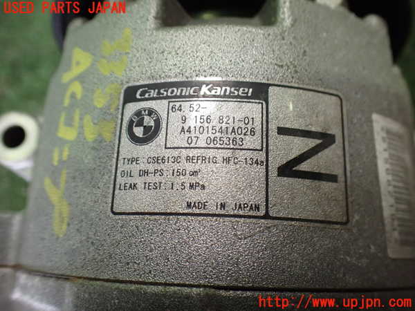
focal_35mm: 30
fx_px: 360
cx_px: 208
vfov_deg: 46.8
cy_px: 156
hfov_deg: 60.0
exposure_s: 1/100
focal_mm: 5.4
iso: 800
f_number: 2.3
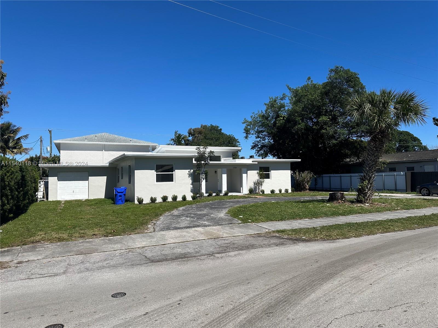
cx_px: 219
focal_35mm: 24
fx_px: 304
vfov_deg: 56.8
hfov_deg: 71.6
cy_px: 164
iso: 80
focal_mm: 6.86
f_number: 1.78
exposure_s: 1/7042
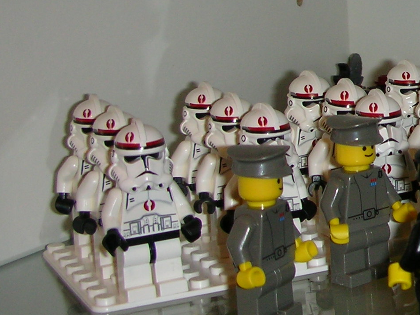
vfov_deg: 14.0
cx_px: 620
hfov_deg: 17.2
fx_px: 1262
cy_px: 12
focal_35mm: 104
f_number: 3
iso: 50
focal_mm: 5.8
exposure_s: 1/60.1
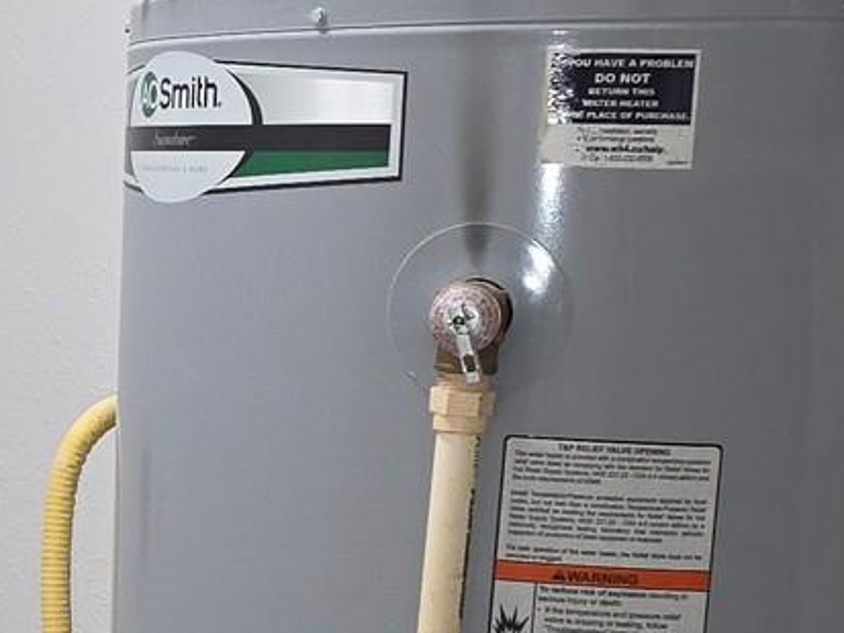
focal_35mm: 114
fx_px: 2780
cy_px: 615
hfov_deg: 16.2
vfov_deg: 12.9
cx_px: -286
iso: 125
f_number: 1.7
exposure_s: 1/60
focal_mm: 6.3
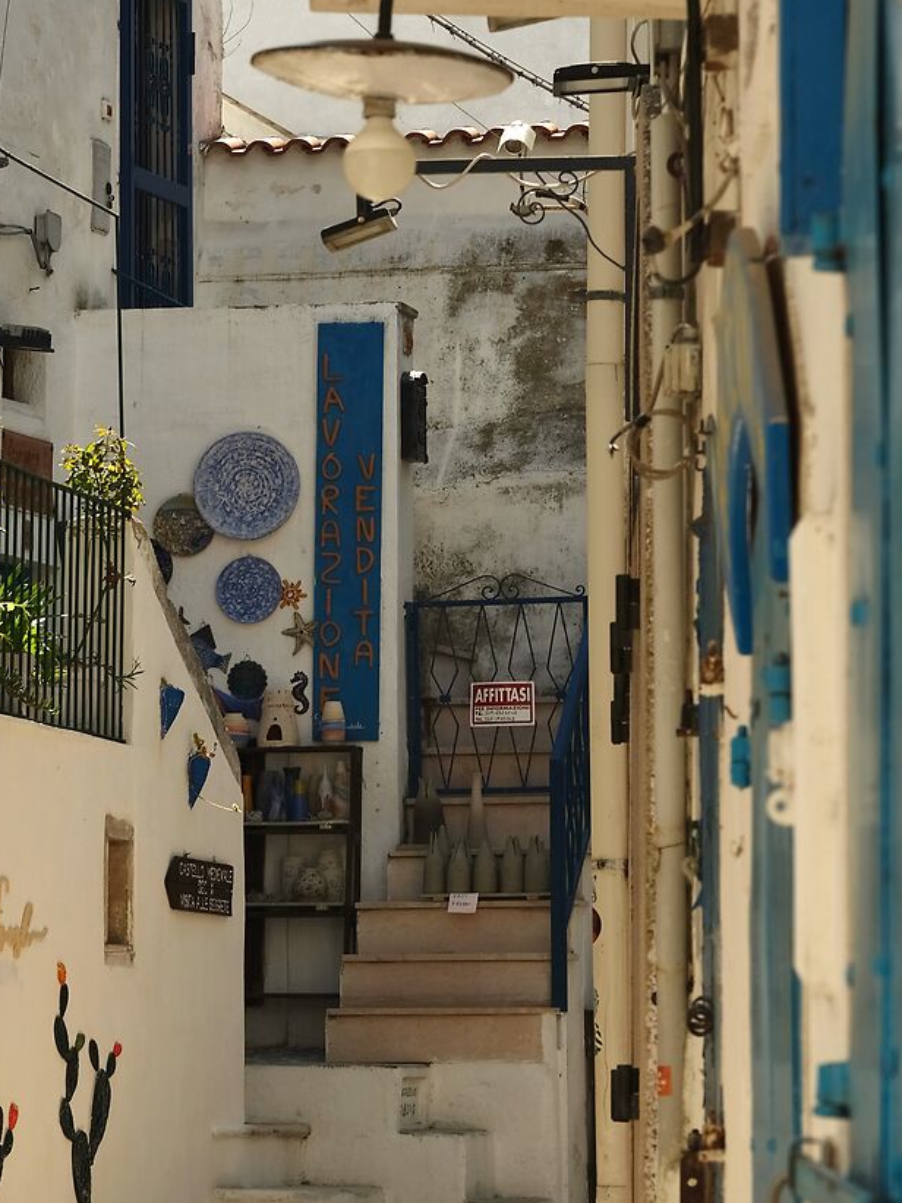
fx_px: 6396
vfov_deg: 10.7
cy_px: 834
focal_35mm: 184
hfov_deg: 8.0
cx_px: -176
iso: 100
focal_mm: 80
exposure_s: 1/300
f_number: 8
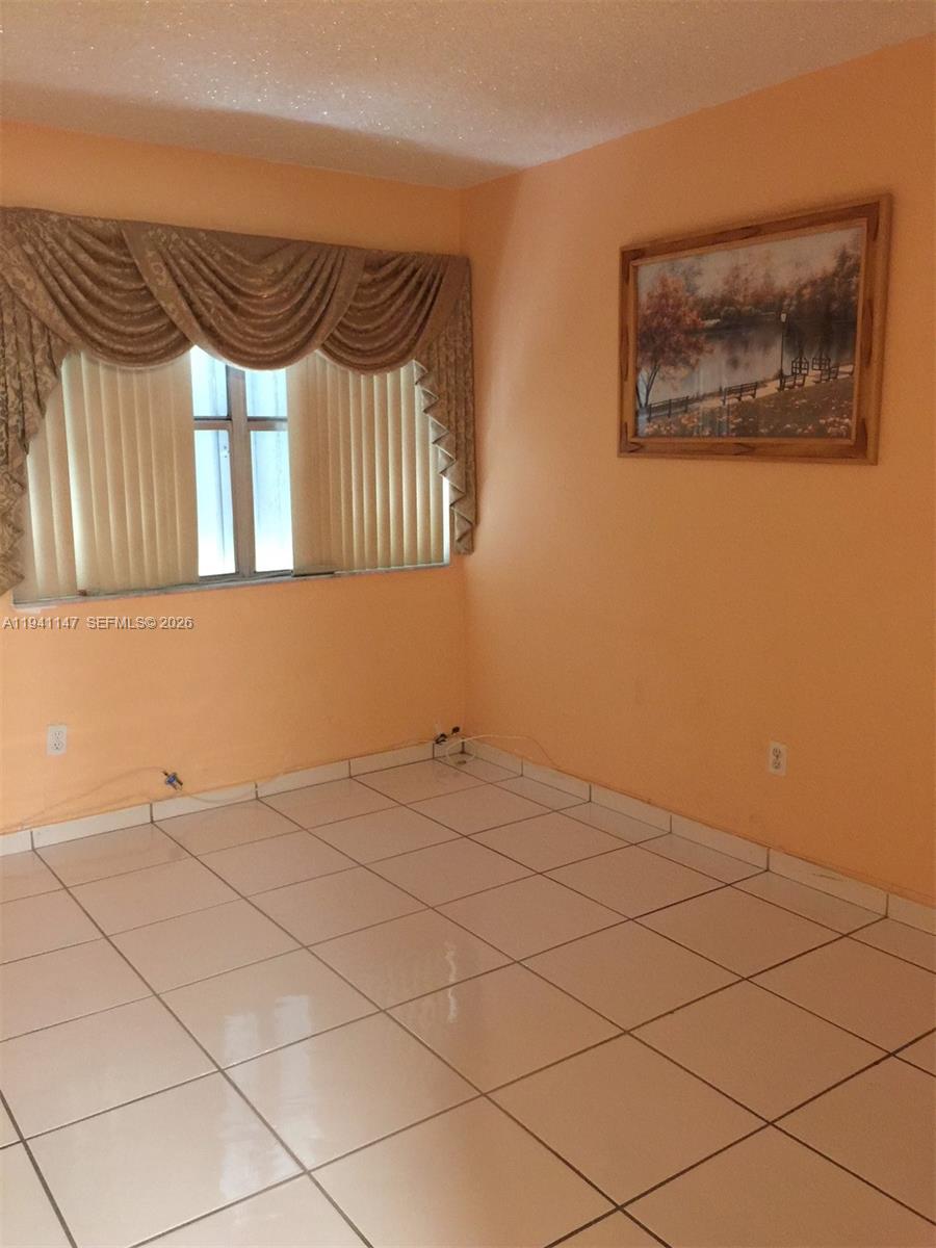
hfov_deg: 48.2
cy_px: 624
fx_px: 1046
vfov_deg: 61.7
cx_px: 468
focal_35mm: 29
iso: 64
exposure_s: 1/4
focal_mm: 4.15
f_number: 2.2
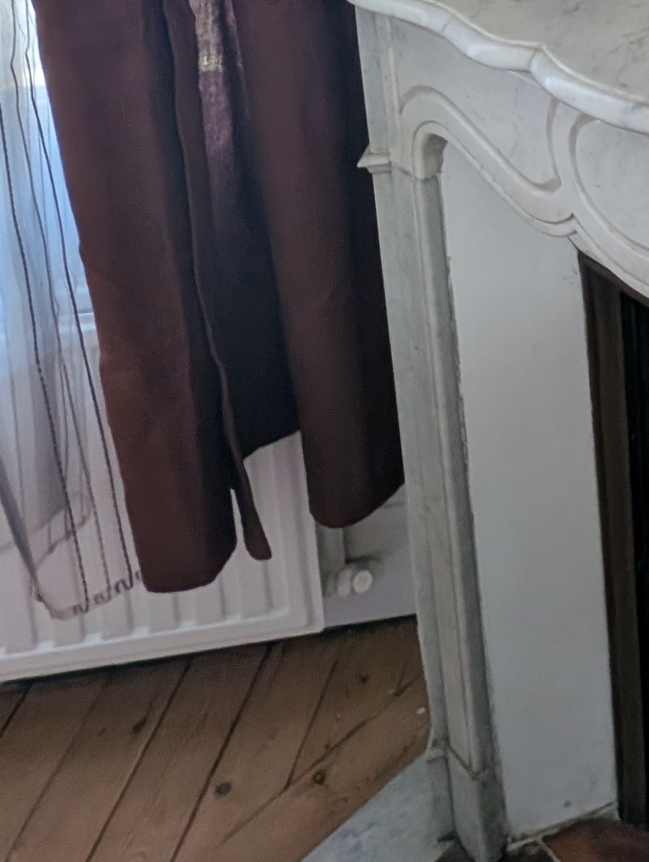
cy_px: -263
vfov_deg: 33.7
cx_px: 937
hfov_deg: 27.1
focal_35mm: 40
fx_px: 998
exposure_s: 1/23.8
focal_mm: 1.95
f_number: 2.2
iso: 53
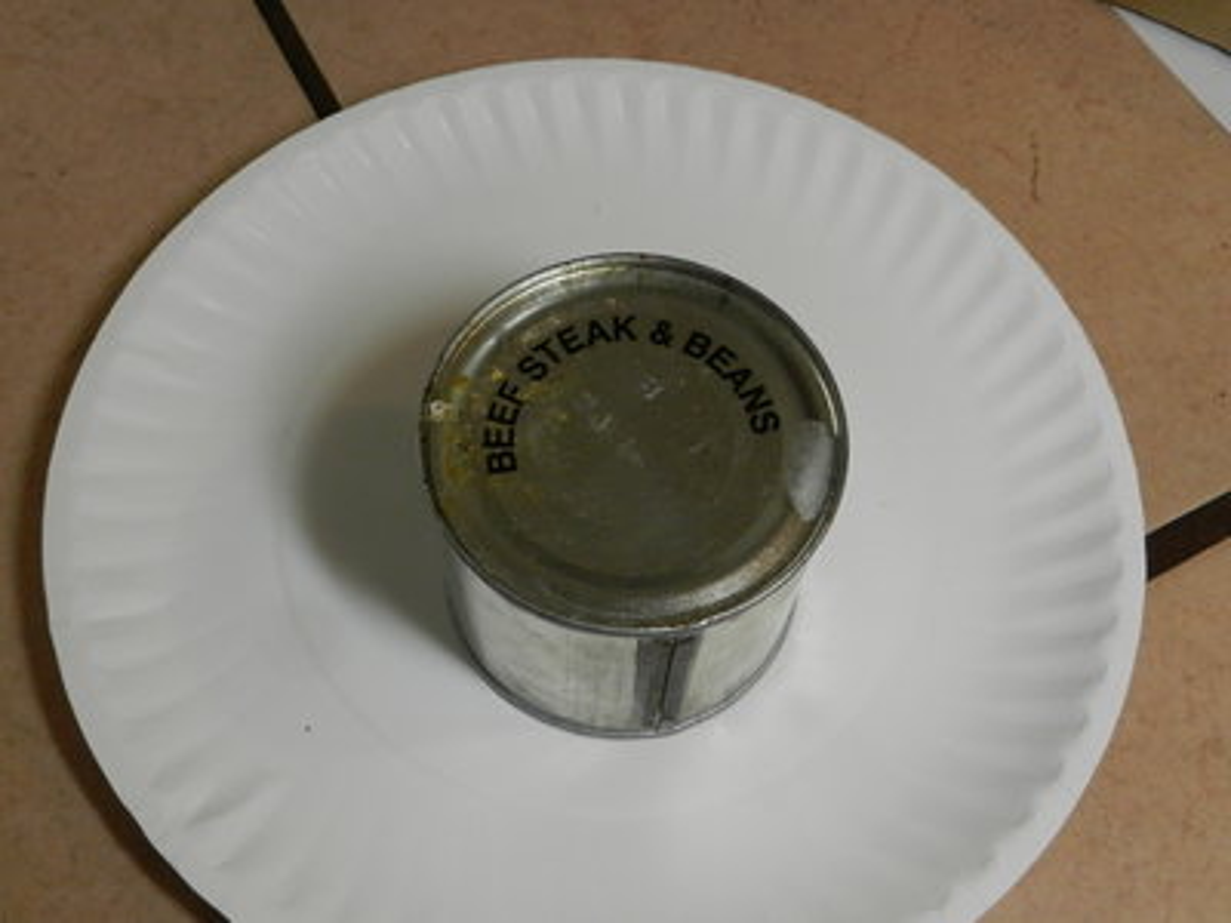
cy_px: 462
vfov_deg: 37.7
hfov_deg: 49.0
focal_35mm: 38
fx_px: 1351
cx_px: 616
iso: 640
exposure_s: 1/200
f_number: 4
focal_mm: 6.7
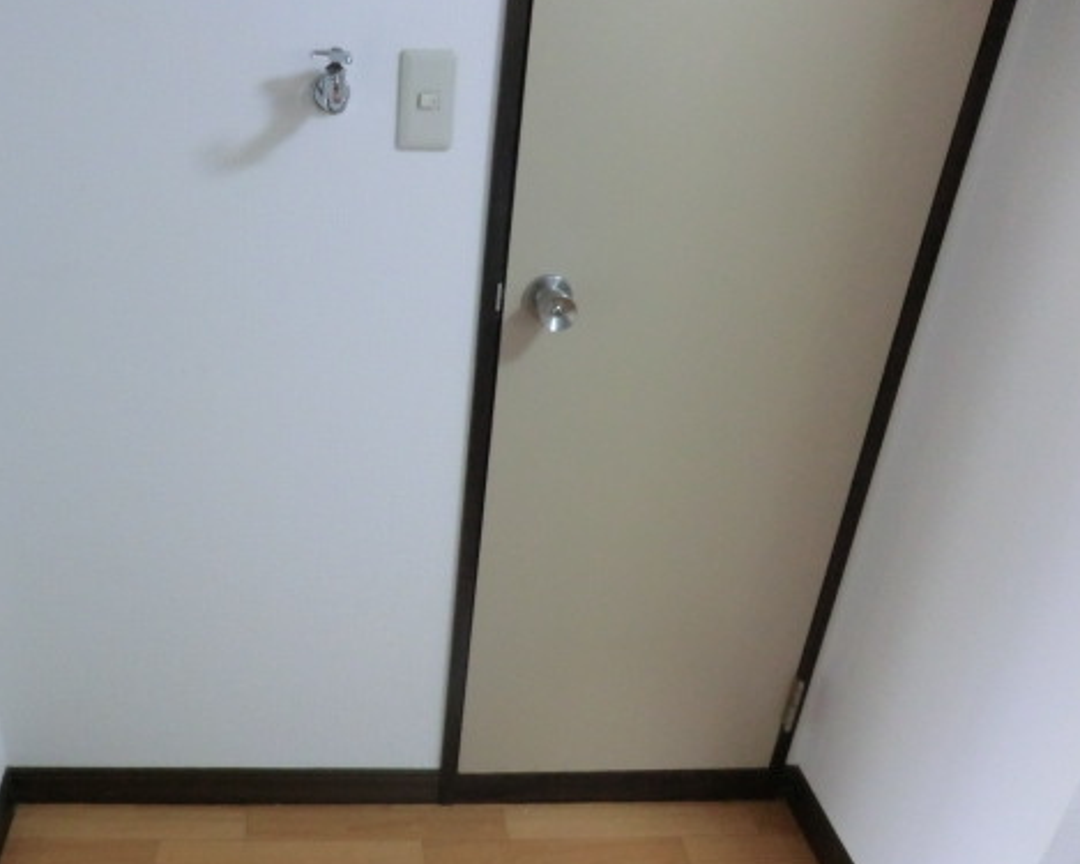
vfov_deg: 45.4
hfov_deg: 54.4
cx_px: 350
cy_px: 539
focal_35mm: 32
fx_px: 1023
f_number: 3.2
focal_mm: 4.3
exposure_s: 1/60
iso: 400
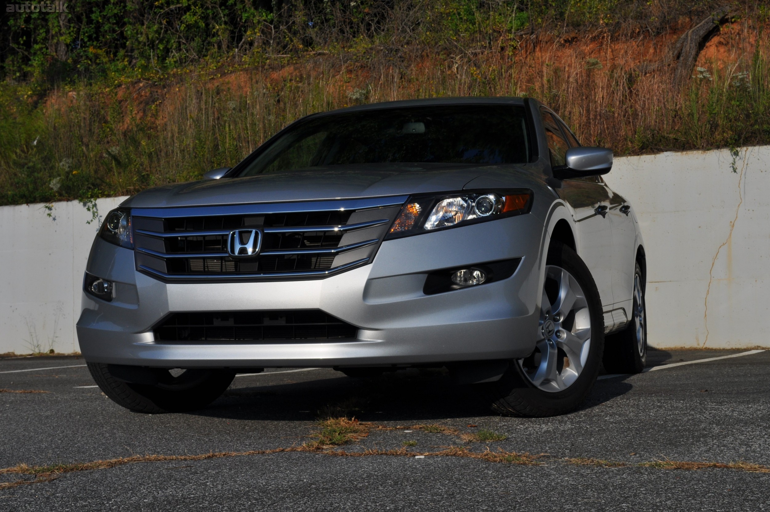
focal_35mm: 60
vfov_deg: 22.6
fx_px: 1282
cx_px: 385
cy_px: 256
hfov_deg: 33.4
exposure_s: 1/500
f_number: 11
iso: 200
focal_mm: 40
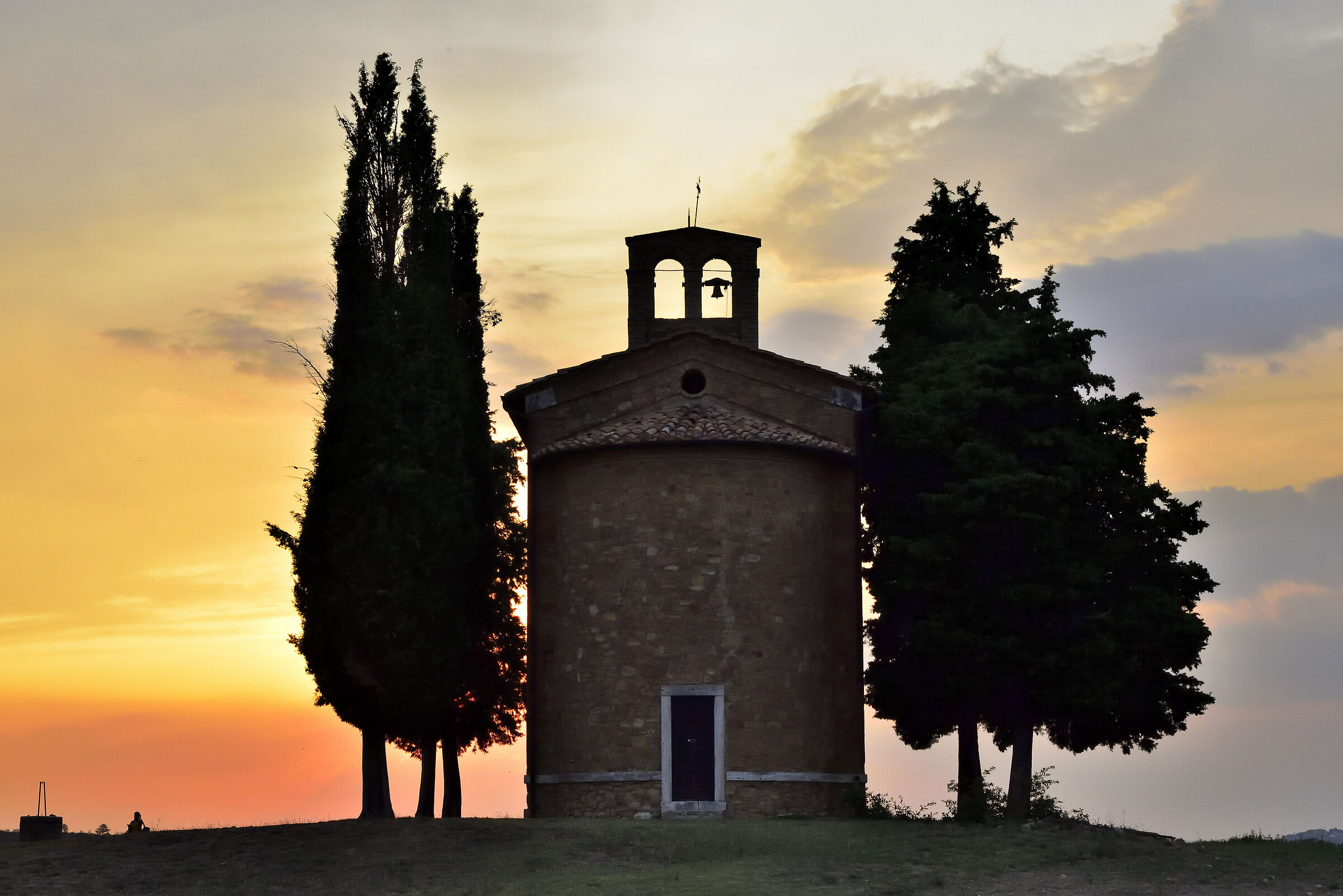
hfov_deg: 30.5
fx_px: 2462
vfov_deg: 20.6
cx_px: 672
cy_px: 448
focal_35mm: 66
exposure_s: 1/1000
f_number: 8
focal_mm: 44
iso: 1600
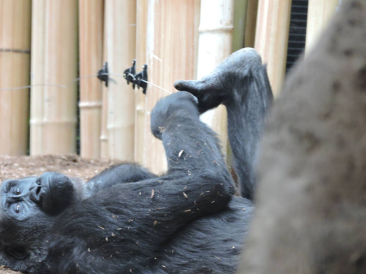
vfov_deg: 2.4
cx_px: 160
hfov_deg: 3.3
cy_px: 144
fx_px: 6417
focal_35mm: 607
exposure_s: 1/60
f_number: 4.9
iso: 640
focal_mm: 89.2
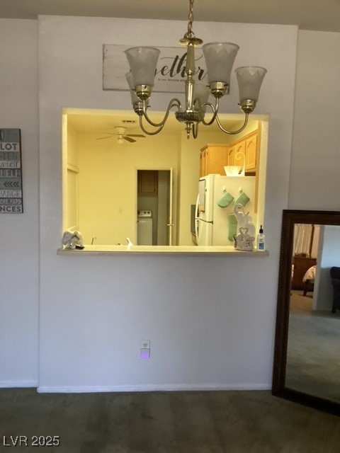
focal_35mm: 31
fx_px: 406
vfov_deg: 58.4
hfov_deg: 45.4
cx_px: 170
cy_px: 226
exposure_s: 1/60
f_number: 2.4
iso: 250
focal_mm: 3.3
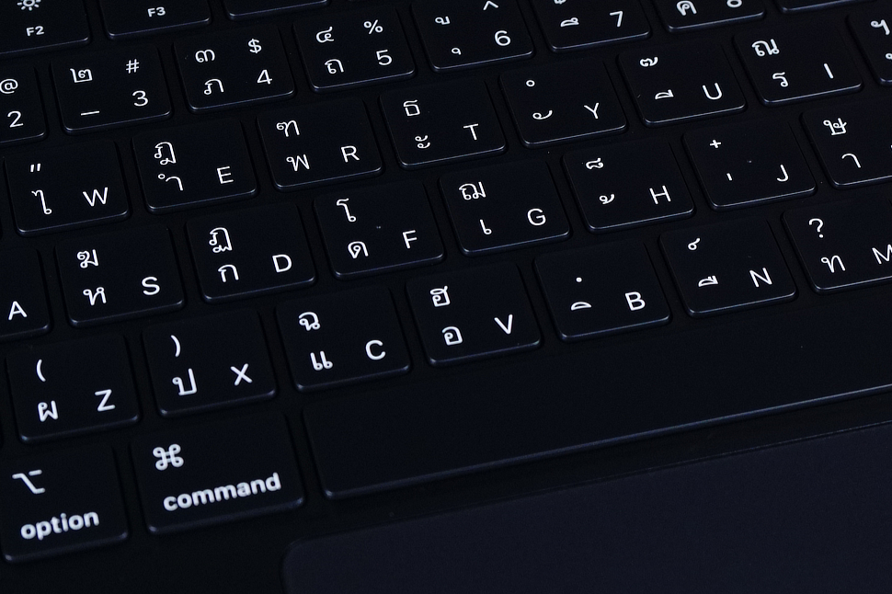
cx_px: 471
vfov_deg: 13.8
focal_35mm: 99
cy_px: 253
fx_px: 2452
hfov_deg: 20.6
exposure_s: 1/80
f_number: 5
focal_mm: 32
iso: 800
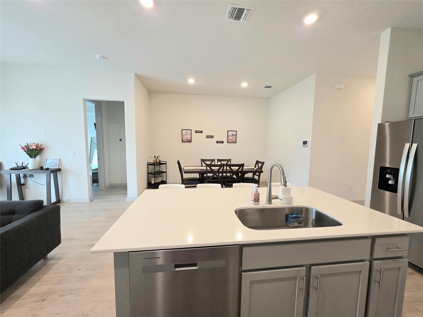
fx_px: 159
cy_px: 158
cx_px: 212
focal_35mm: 13
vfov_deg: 89.9
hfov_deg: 106.2
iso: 250
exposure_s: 1/120
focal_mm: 2.2
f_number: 1.9
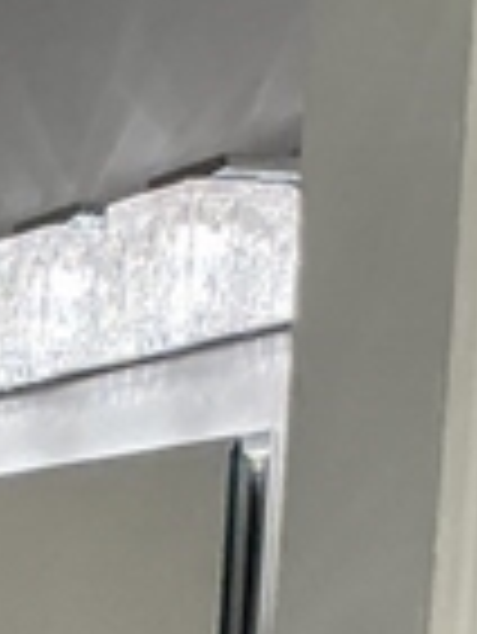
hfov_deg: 8.5
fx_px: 2899
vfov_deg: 11.1
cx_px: -738
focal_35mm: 158
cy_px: 1344
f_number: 1.8
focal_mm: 3
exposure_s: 1/120
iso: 64
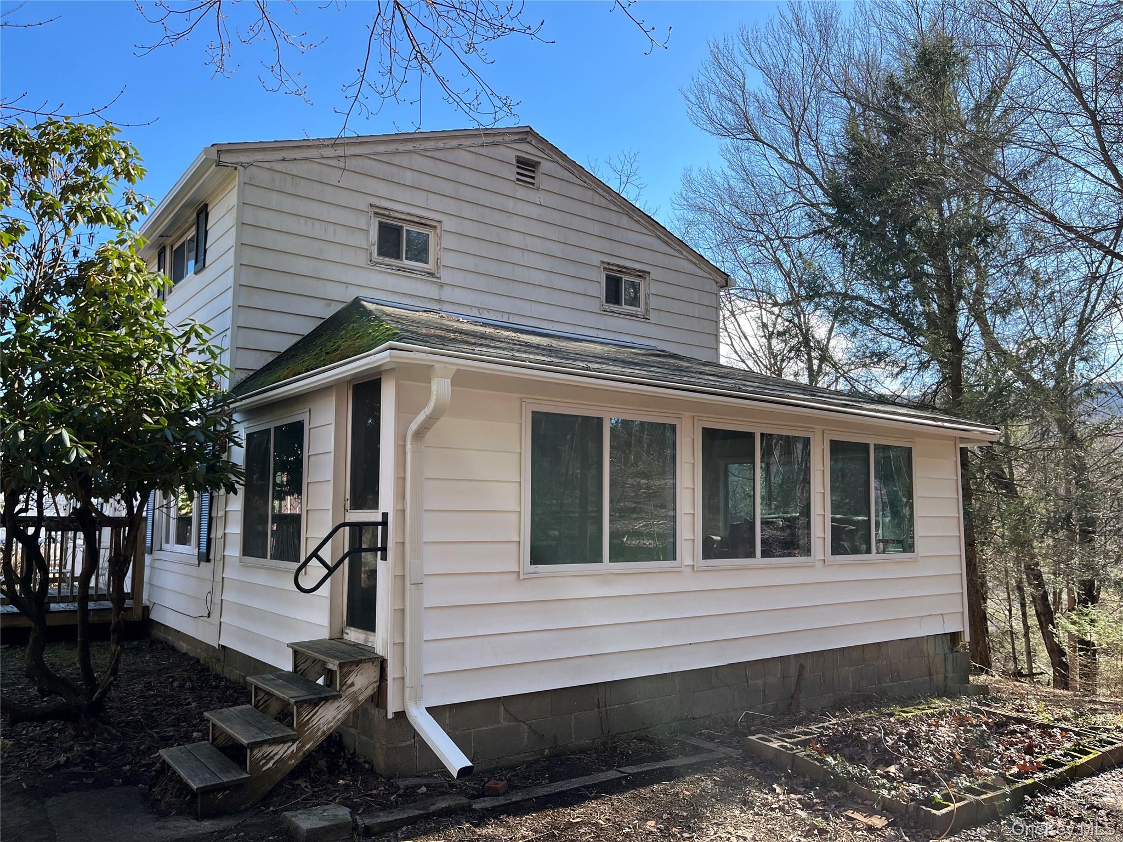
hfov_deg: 67.3
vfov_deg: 53.1
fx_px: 843
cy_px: 421
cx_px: 562
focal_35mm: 26
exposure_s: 1/742
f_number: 1.6
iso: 50
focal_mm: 5.1
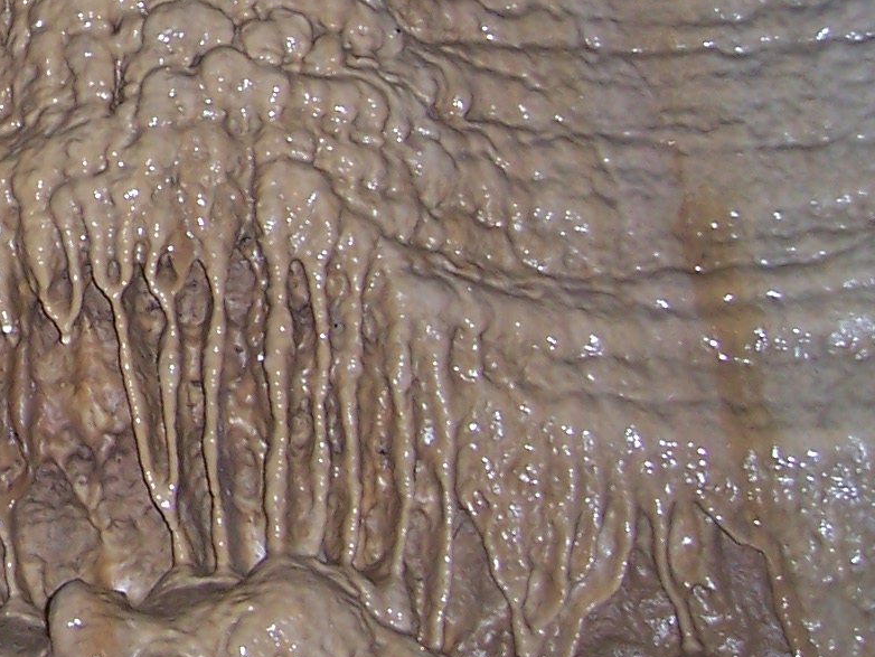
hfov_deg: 17.1
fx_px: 2680
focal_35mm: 106
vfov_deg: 13.7
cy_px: -64
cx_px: -360
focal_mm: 6
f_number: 3
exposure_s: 1/60
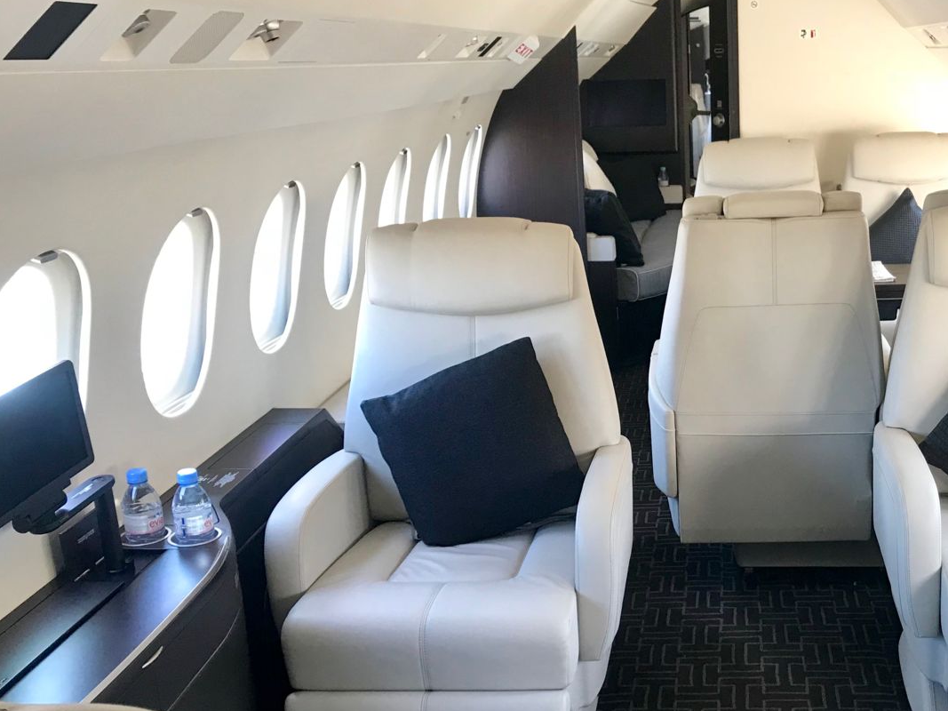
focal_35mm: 42
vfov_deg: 34.2
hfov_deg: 43.6
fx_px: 1150
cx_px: 694
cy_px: 424
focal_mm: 3.99
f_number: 1.8
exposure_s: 1/33
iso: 32
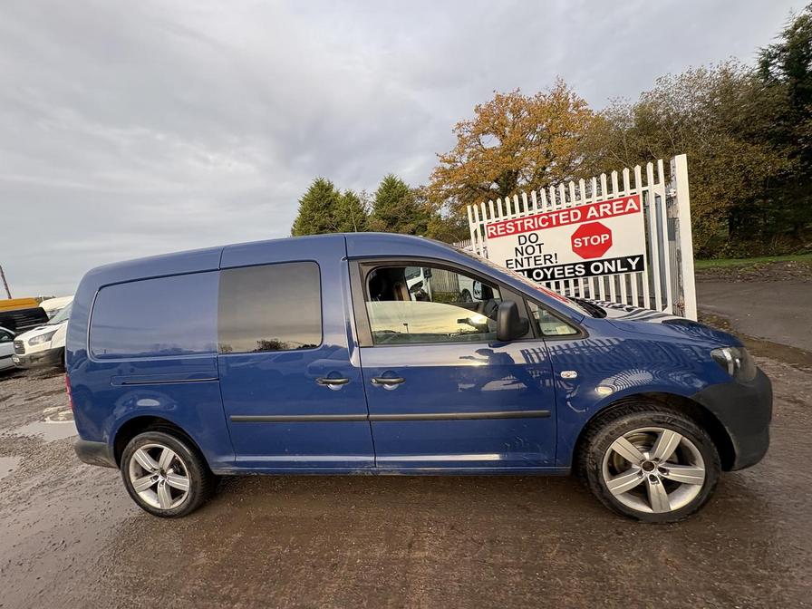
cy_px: 304
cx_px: 406
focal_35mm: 14
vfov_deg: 85.7
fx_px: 328
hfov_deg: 102.1
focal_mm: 2.22
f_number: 2.2
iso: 50
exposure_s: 1/254
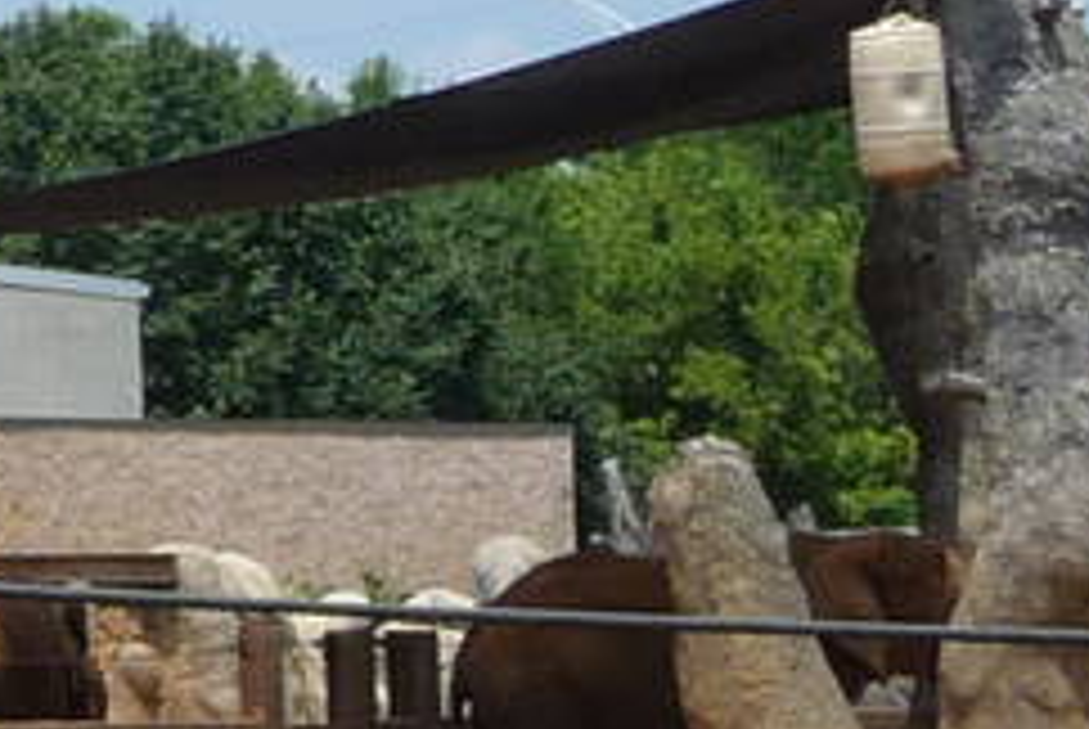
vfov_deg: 6.7
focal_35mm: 206
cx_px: -1652
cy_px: 58
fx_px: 6239
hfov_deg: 8.9
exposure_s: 1/1300
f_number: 3.4
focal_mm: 5
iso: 100
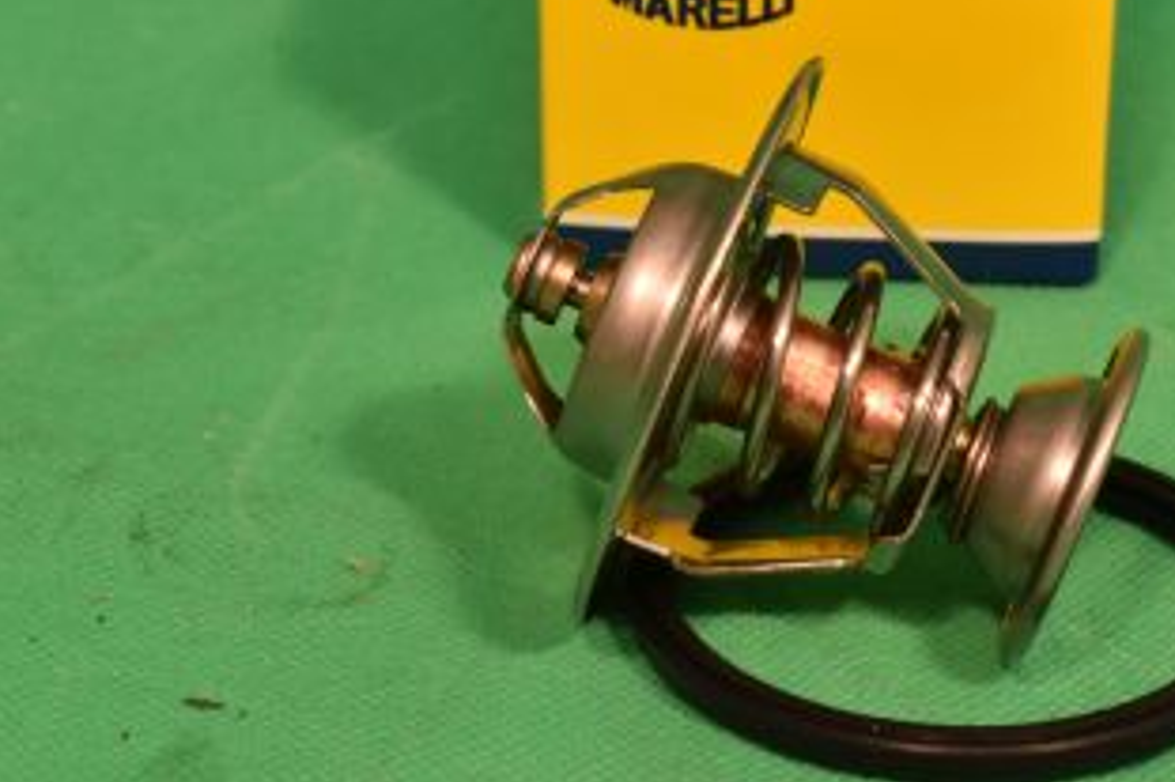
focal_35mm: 110
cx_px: 884
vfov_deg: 12.4
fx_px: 3588
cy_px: 212
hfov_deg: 18.5
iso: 280
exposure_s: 1/60
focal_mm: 38
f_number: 11
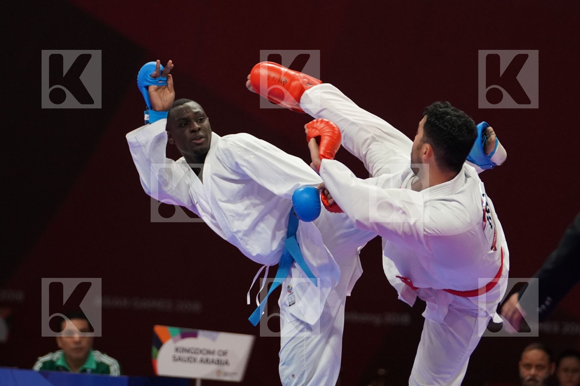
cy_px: 193
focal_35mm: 310
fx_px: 4994
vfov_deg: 4.4
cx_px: 290
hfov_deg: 6.6
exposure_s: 1/1000
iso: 3200
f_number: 4
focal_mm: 207
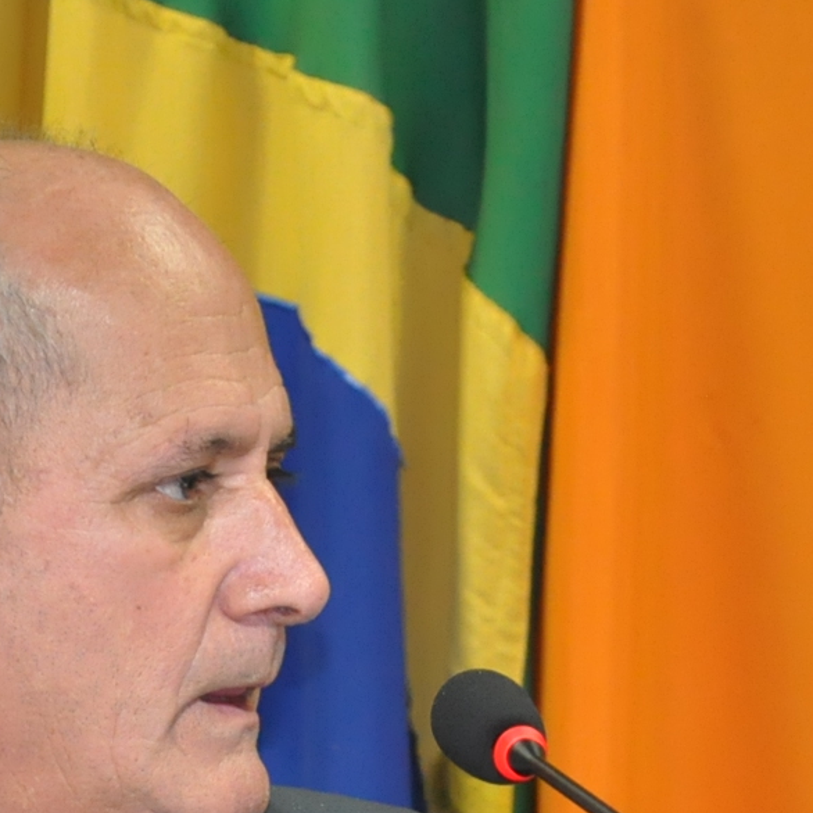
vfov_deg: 5.0
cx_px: 110
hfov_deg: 5.0
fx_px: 9288
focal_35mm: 350
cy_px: 796
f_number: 5.3
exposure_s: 1/60
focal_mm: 75
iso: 2000
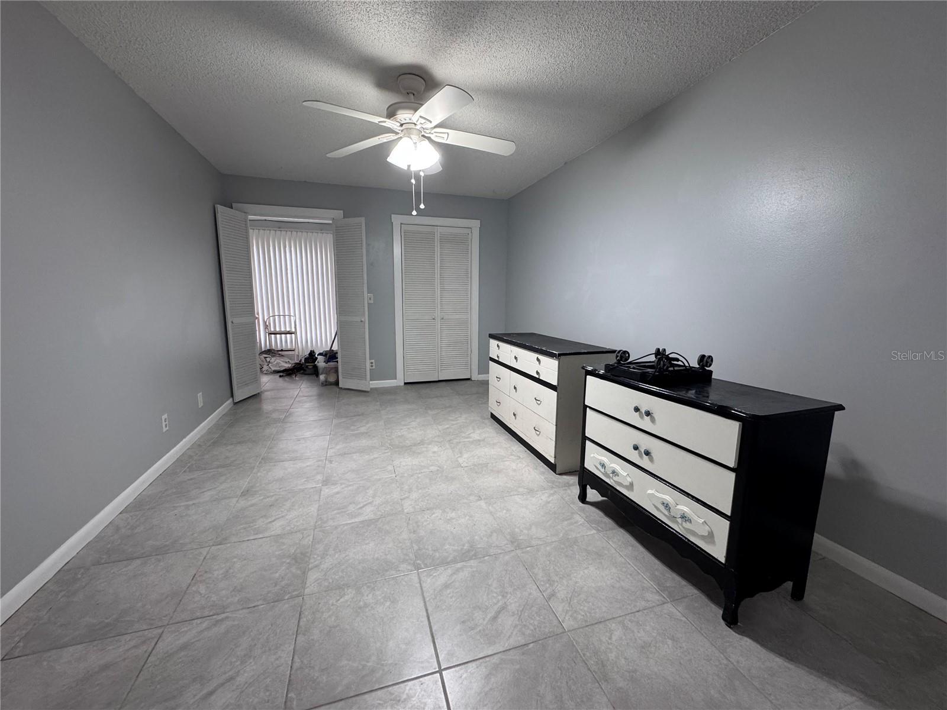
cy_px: 355
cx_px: 474
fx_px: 383
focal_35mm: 14
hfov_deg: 102.1
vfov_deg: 85.7
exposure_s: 1/60
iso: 250
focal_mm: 2.22
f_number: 2.2
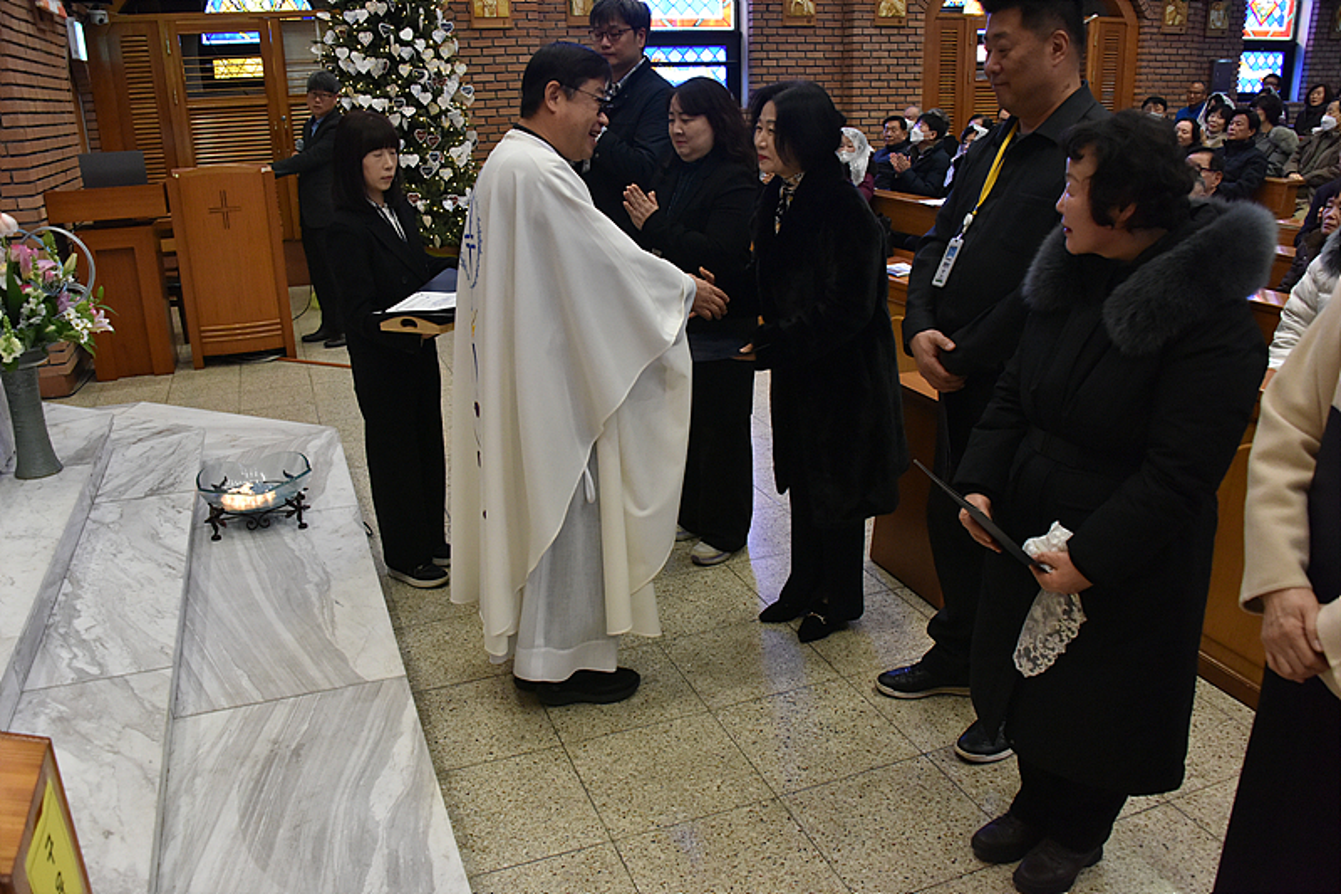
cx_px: 670
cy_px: 447
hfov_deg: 65.5
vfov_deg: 46.4
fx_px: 1043
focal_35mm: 28
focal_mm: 28
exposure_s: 1/125
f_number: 5.6
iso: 2800
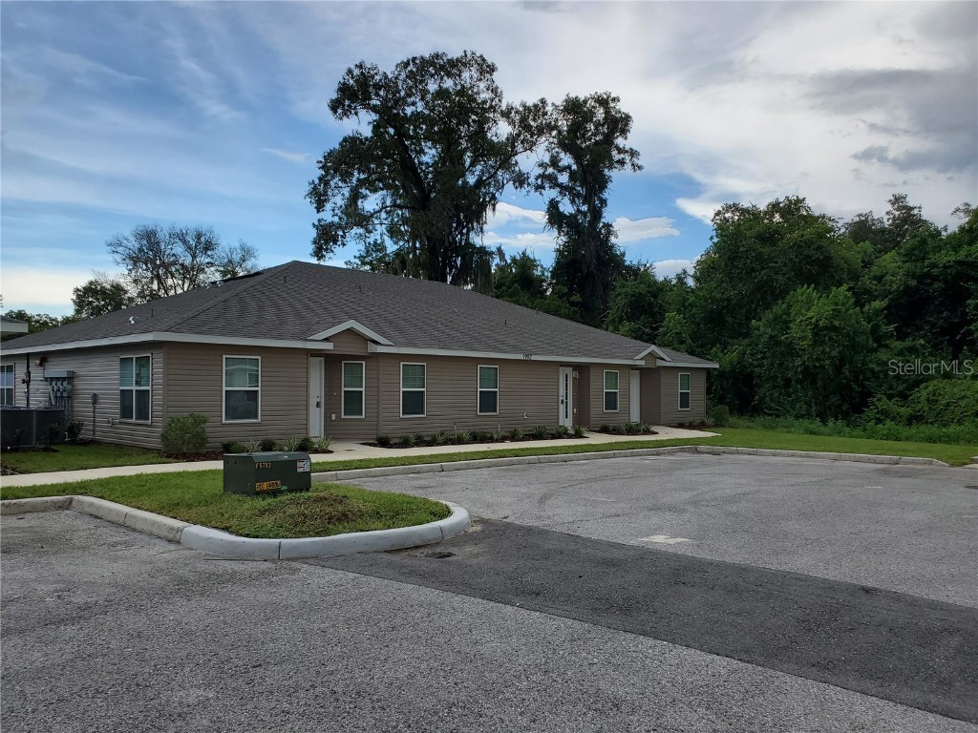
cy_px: 366
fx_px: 735
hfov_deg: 67.3
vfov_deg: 53.1
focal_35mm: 26
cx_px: 489
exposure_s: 1/594
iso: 50
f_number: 2.4
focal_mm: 4.3
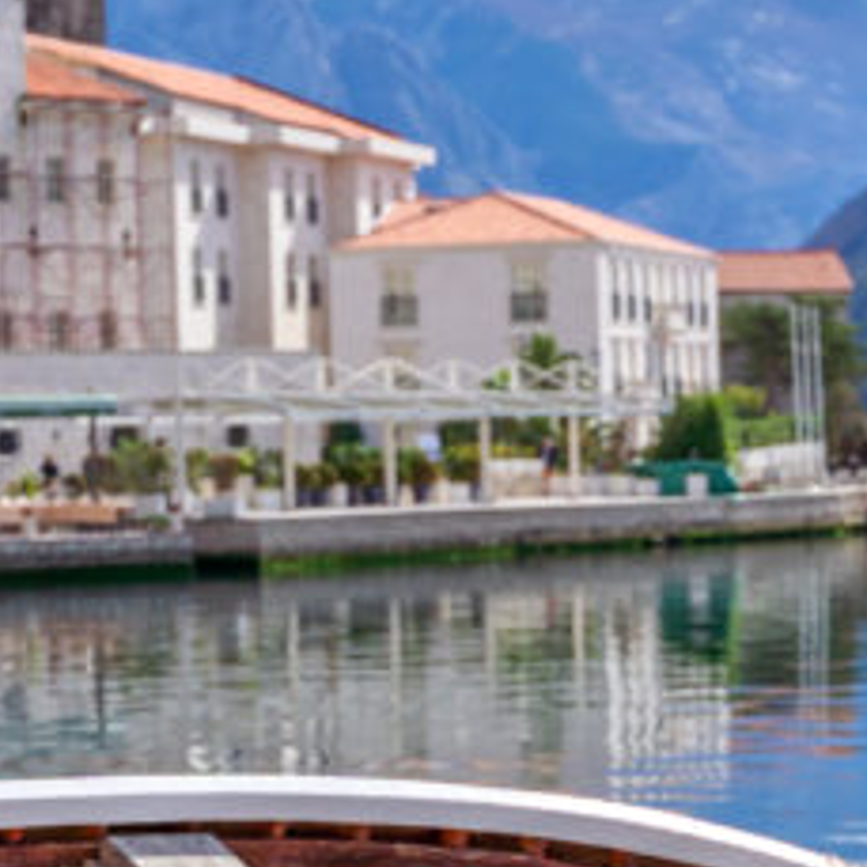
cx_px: 148
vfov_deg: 10.2
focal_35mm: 171
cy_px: 528
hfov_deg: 10.2
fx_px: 4846
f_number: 3.5
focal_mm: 45
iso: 250
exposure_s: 1/4000
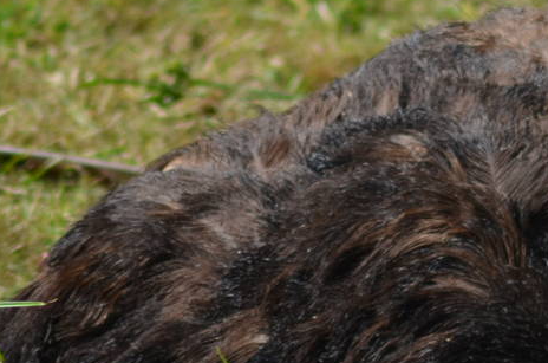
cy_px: 278
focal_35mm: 1345
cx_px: 637
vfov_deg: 1.0
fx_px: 20425
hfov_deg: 1.5
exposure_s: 1/1600
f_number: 5
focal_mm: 260
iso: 400
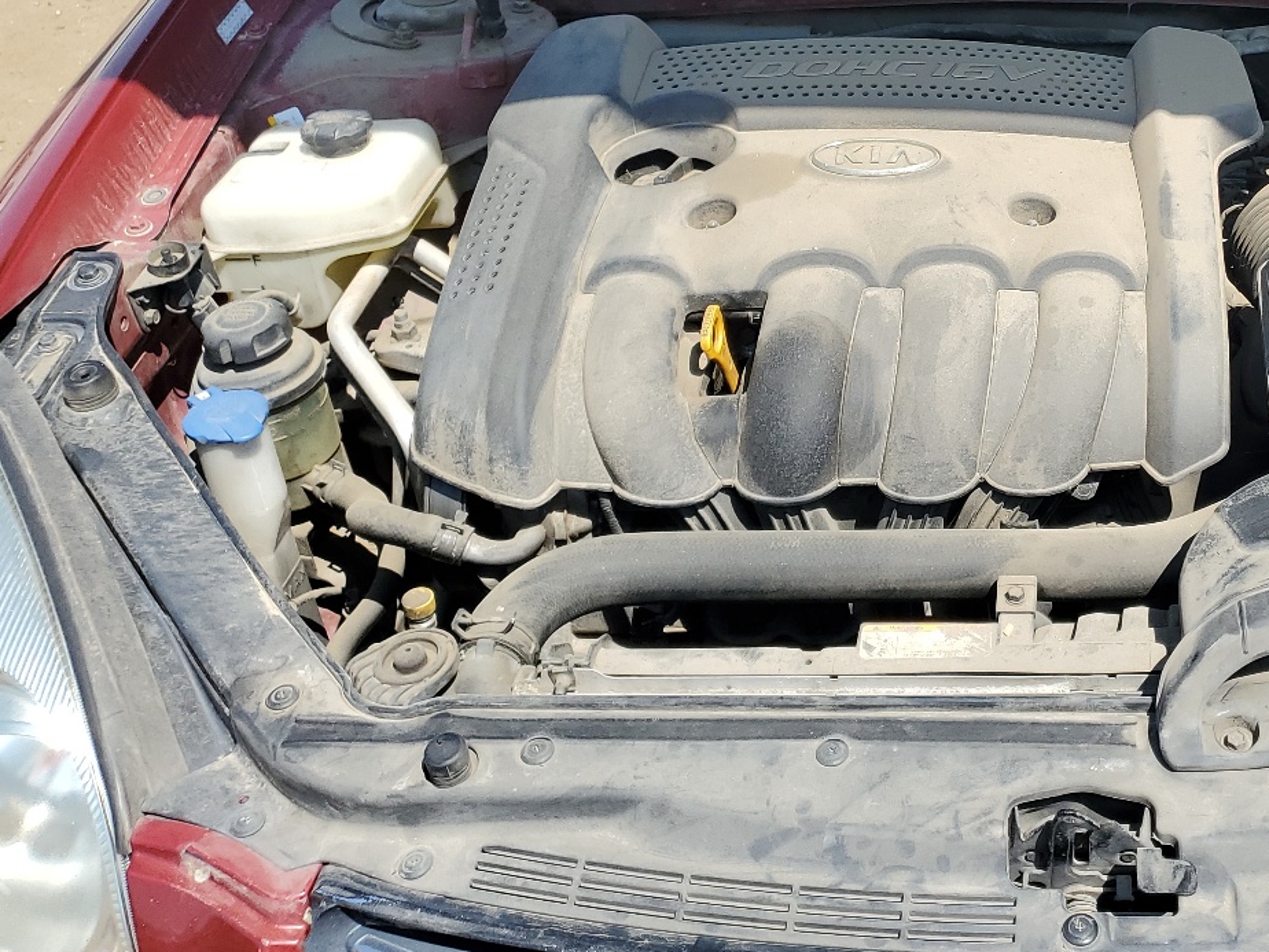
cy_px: 165
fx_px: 1650
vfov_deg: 31.2
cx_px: 1077
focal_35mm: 45
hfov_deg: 39.8
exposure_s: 1/2000
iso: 50
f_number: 1.5
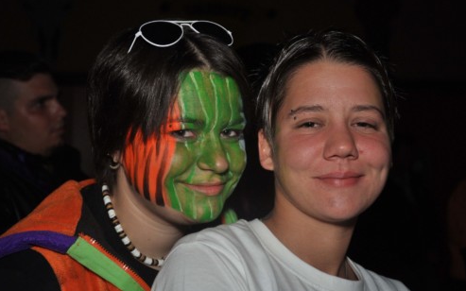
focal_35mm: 65
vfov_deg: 20.0
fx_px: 825
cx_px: 233
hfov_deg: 31.5
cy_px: 153
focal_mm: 42
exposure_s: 1/60
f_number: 4.8
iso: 560
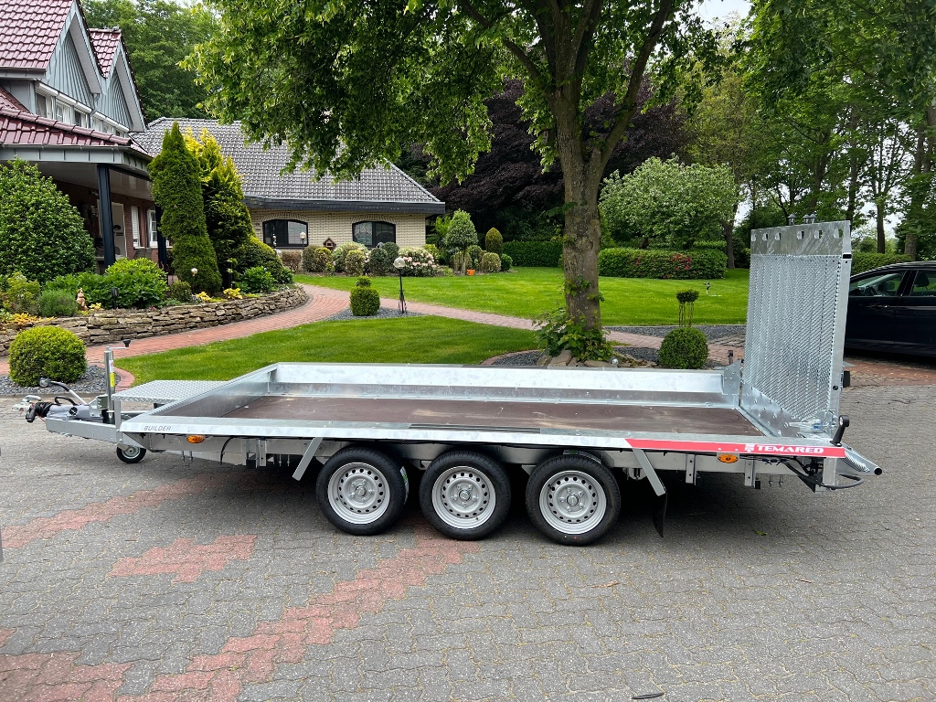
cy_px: 351
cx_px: 468
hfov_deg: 67.3
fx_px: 703
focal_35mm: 26
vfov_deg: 53.1
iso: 50
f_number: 1.5
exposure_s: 1/738
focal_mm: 5.7
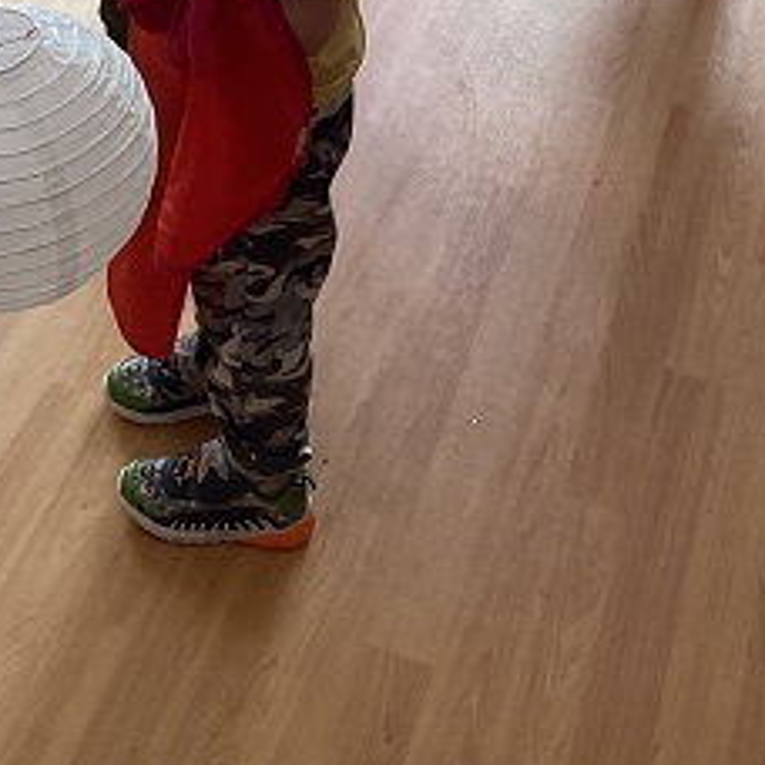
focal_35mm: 80
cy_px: -221
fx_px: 2000
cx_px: 309
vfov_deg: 19.9
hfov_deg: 21.6
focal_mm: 3.3
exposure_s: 1/50
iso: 64
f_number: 2.4
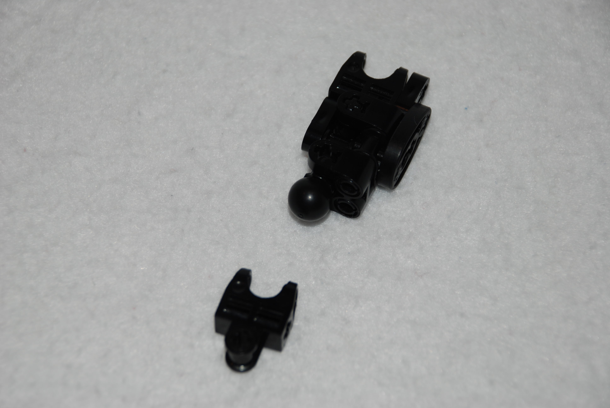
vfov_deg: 11.5
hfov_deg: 17.0
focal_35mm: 120
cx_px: 305
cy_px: 204
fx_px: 2036
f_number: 5.6
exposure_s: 1/60
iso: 100
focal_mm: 80
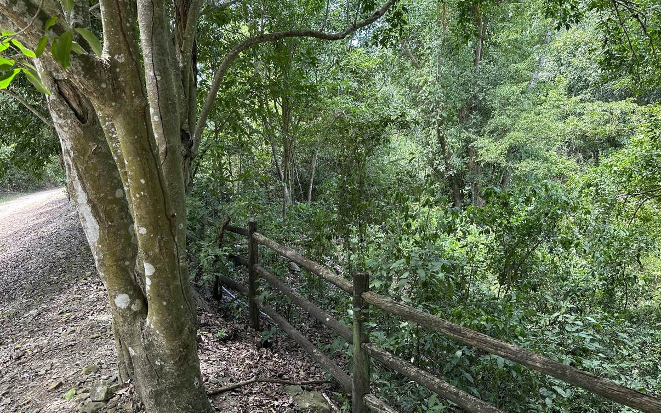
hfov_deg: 68.4
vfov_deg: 46.0
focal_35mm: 27
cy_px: 186
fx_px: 486
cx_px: 329
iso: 100
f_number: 1.78
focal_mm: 6.86
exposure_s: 1/158
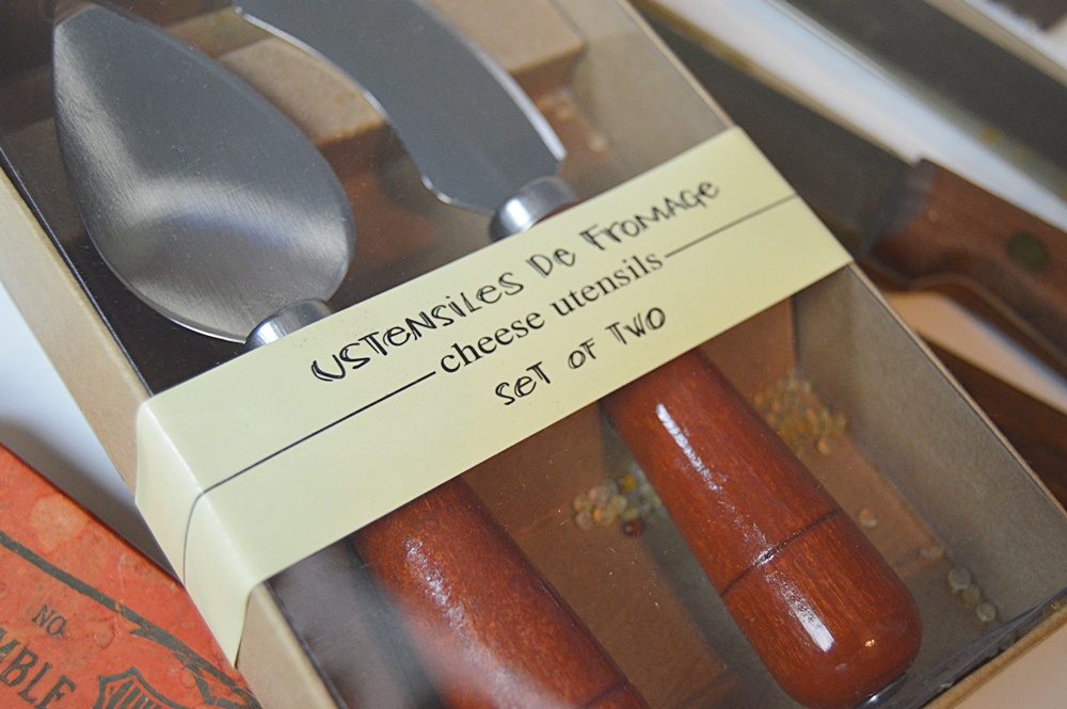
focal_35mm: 51
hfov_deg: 38.9
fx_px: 1510
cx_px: 534
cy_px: 354
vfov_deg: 26.4
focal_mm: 34
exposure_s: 1/60
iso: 1400
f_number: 4.5
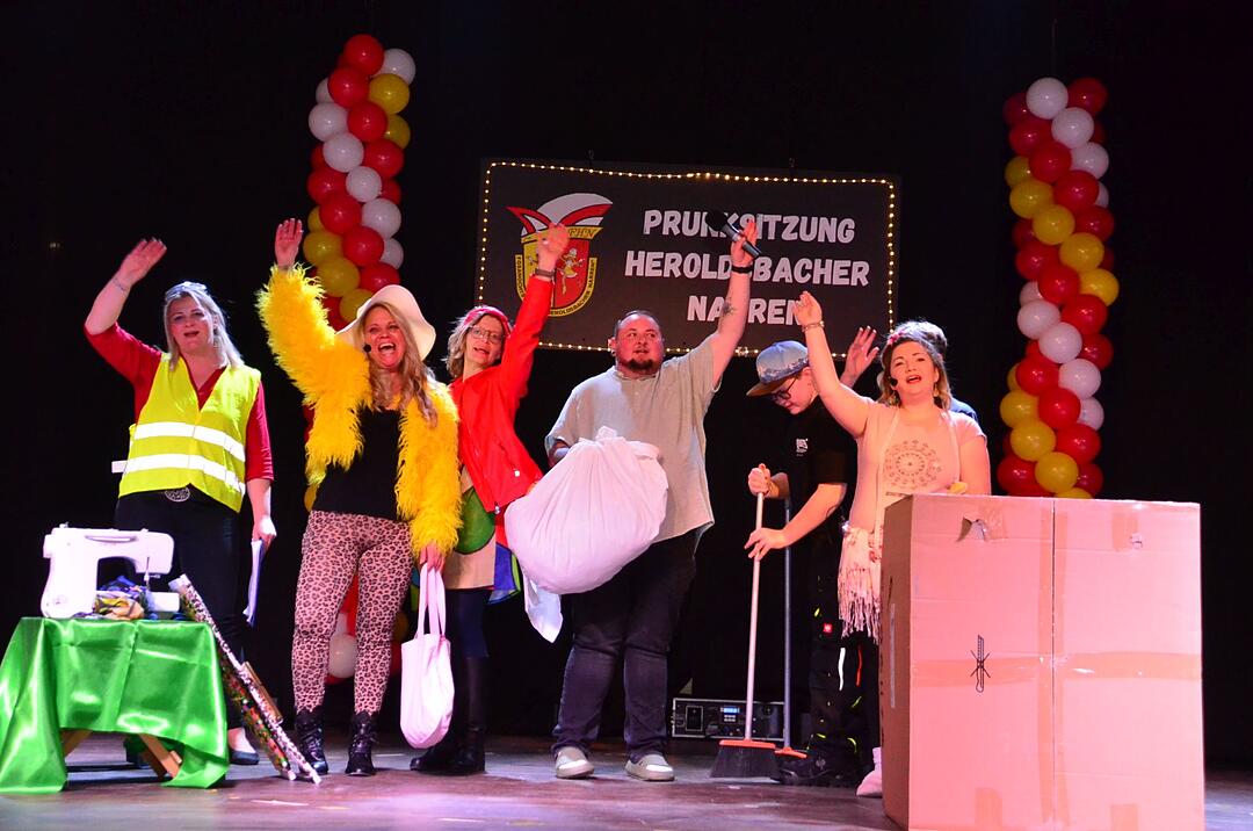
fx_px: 1824
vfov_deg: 25.7
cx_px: 626
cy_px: 416
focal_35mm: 52
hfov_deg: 37.9
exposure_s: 1/160
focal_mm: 35
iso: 3200
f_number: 5.6
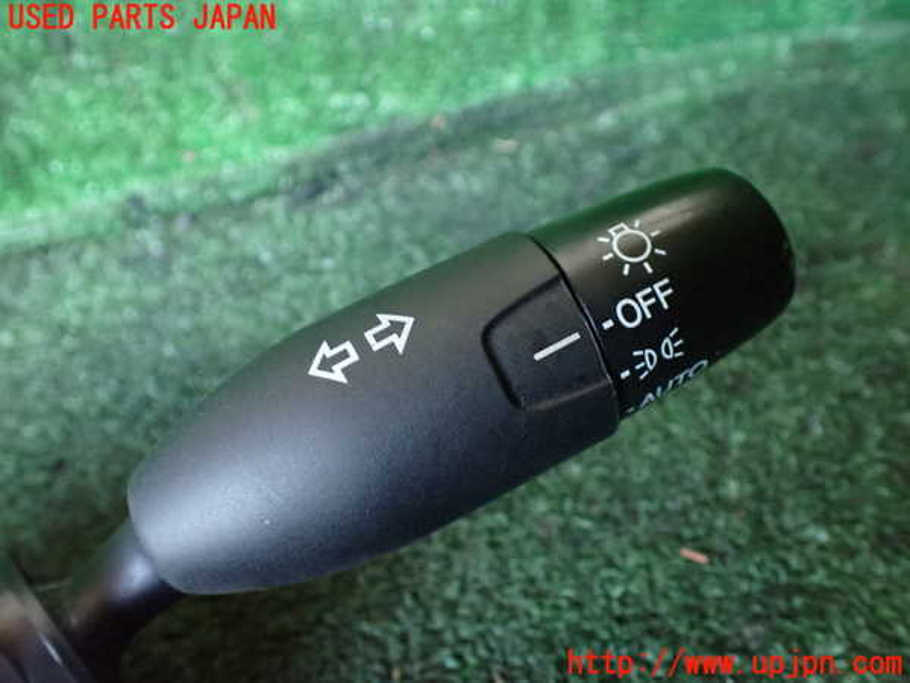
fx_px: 789
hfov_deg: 60.0
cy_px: 342
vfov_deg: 46.8
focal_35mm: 30
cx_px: 455
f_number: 2.3
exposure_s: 1/30
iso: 1250
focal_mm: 5.4
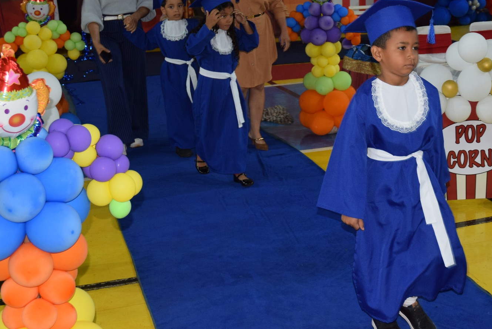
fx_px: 803
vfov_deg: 23.1
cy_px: 111
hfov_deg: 33.8
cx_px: 326
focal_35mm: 59
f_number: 3.8
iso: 800
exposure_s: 1/60
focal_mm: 29
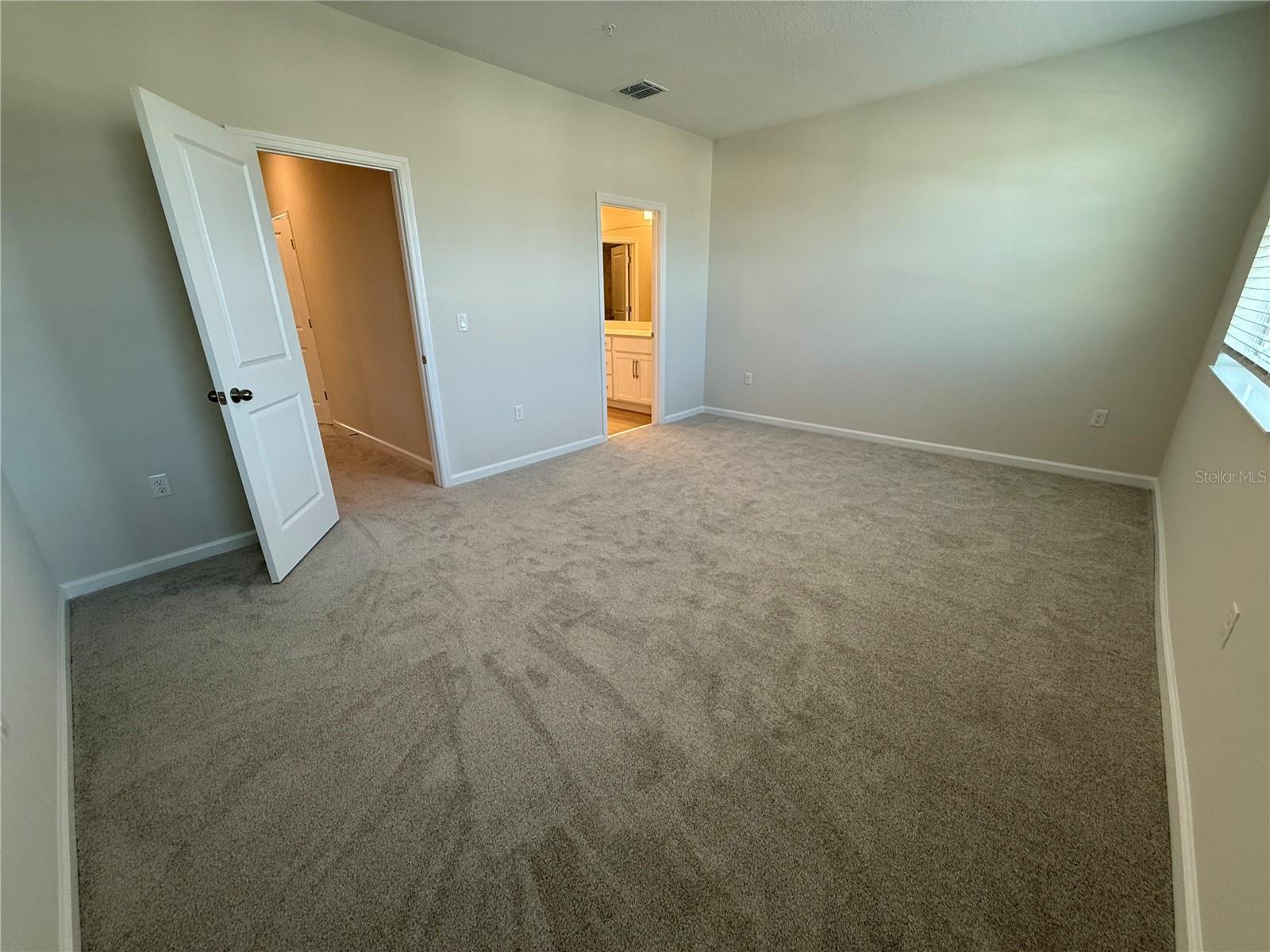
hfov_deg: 102.1
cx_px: 635
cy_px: 476
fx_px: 514
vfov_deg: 85.7
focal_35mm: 14
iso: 160
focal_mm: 2.22
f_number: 2.2
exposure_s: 1/120
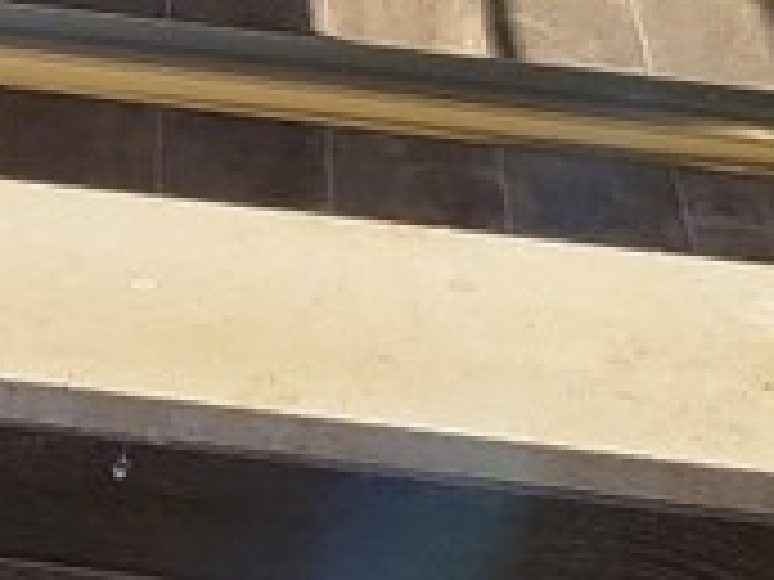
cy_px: -1003
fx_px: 3466
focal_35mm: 155
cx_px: -378
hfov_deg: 12.2
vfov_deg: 8.4
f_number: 1.8
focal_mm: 5.4
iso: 40
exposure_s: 1/1488
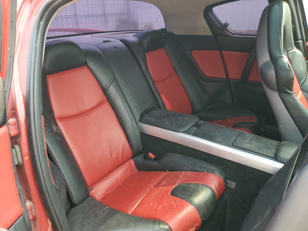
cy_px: 116
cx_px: 154
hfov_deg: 67.3
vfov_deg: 53.1
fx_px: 231
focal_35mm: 26
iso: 50
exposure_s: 1/185
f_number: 1.5
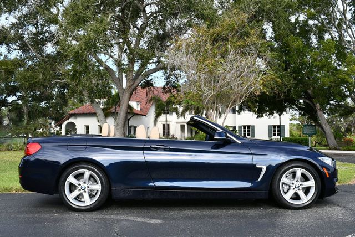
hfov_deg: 48.4
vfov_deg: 33.5
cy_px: 118
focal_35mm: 40
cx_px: 178
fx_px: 395
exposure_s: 1/250
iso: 200
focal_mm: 20
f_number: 8
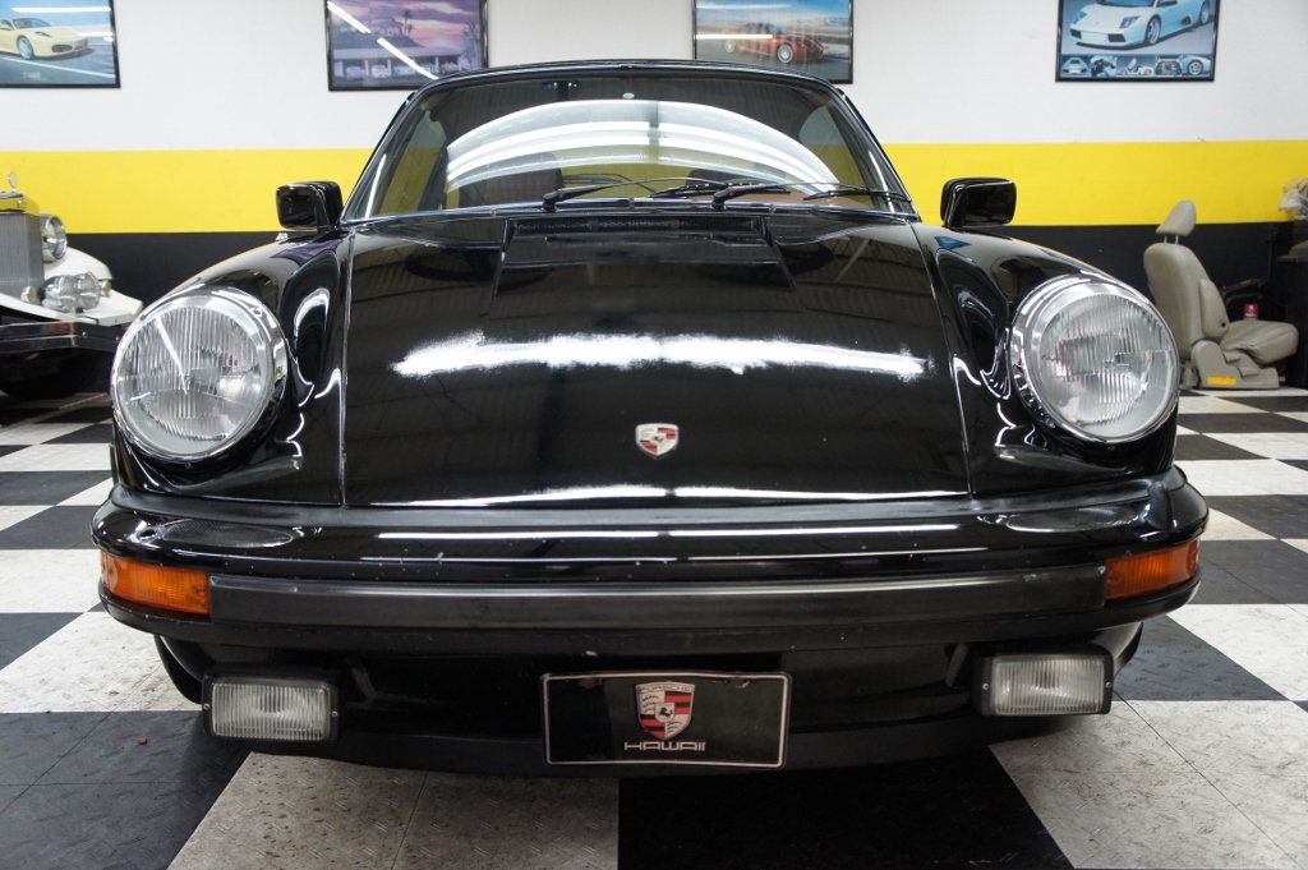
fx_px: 1198
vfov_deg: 39.9
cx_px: 654
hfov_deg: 57.3
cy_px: 435
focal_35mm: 33
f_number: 4
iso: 1000
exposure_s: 1/80
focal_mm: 22
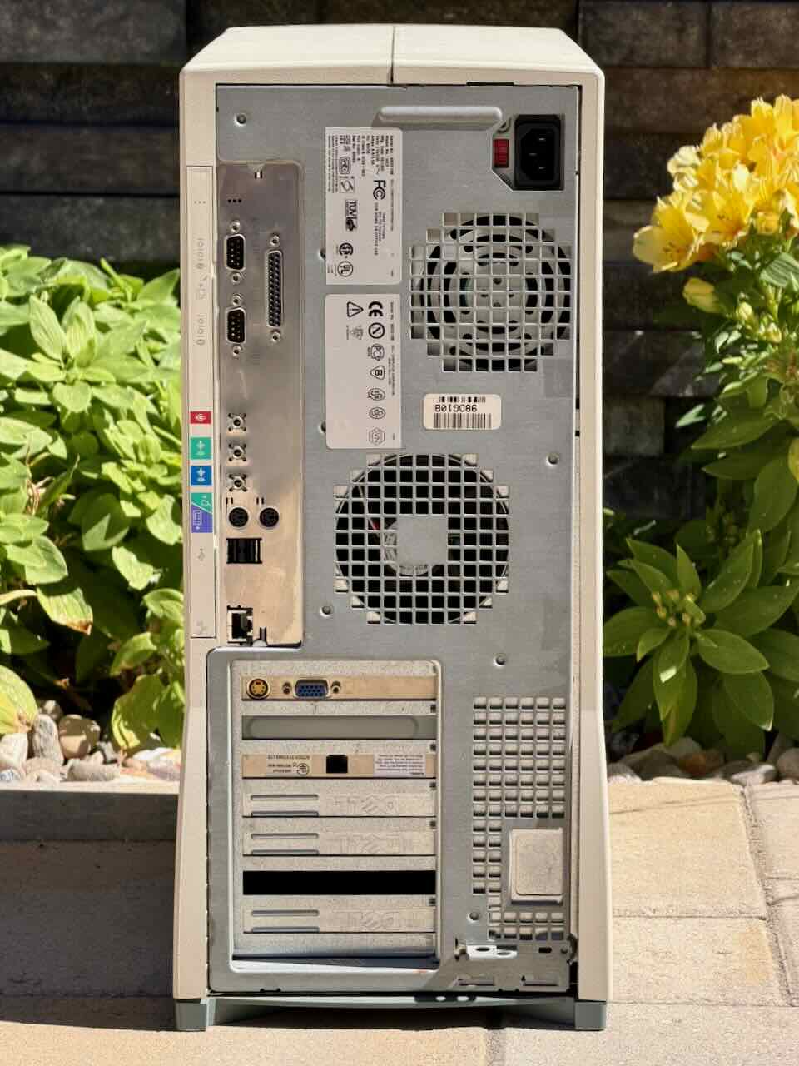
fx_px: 3078
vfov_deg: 19.6
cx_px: 400
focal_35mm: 100
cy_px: 533
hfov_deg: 14.8
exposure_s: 1/638
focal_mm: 16.89
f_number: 2.8
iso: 40
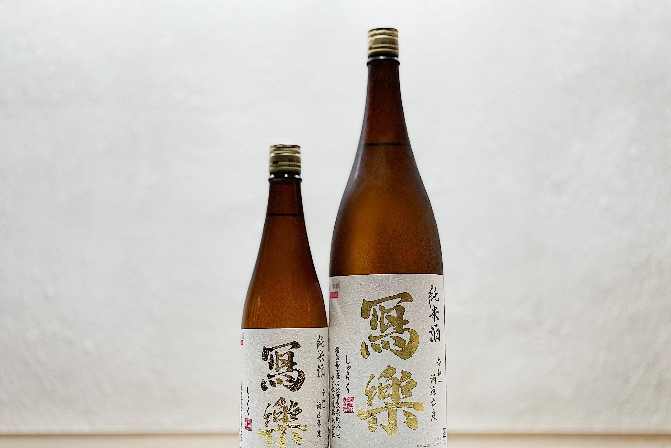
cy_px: 243
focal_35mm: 55
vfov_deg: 24.6
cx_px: 338
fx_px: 1025
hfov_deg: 36.2
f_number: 2
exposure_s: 1/100
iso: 80
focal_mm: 6
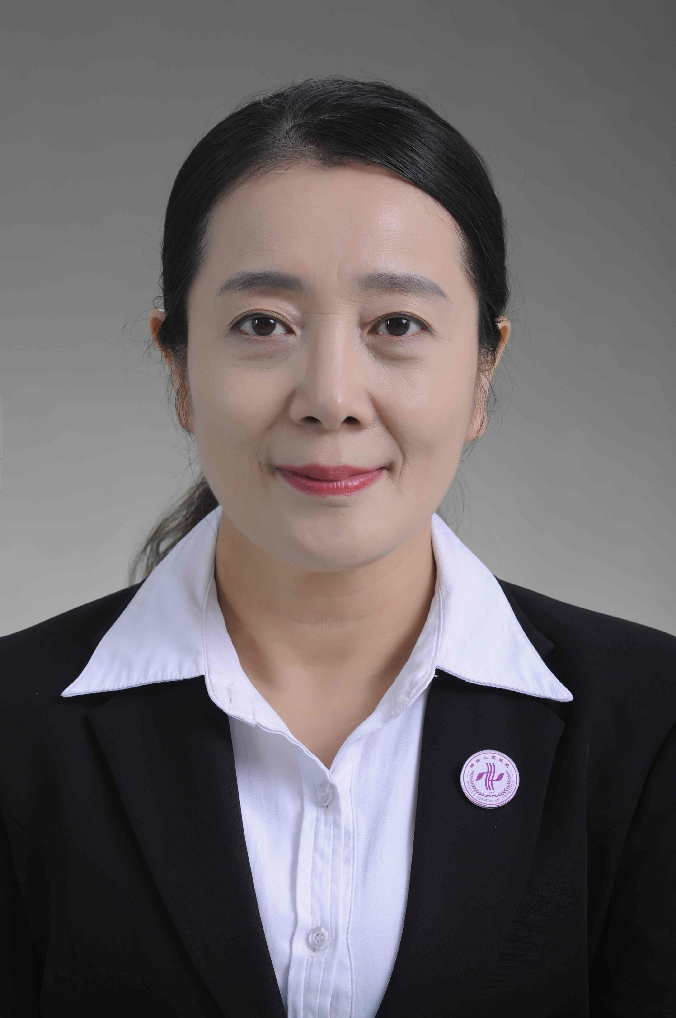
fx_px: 3600
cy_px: 509
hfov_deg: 10.7
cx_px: 338
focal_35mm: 128
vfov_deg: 16.1
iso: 160
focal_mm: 85
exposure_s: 1/125
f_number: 5.6
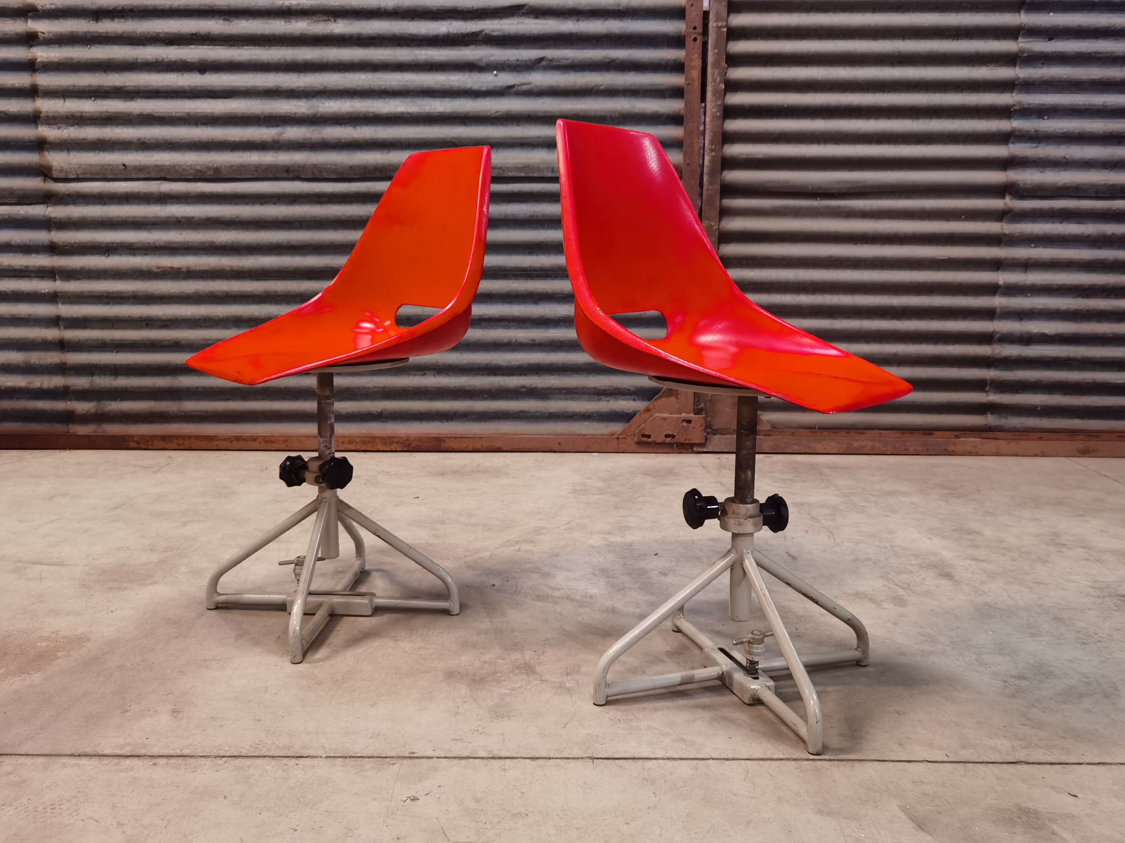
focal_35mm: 30
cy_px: 422
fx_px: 975
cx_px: 562
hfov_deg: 60.0
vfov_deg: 46.8
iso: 640
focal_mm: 6.71
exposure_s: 1/25
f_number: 1.9
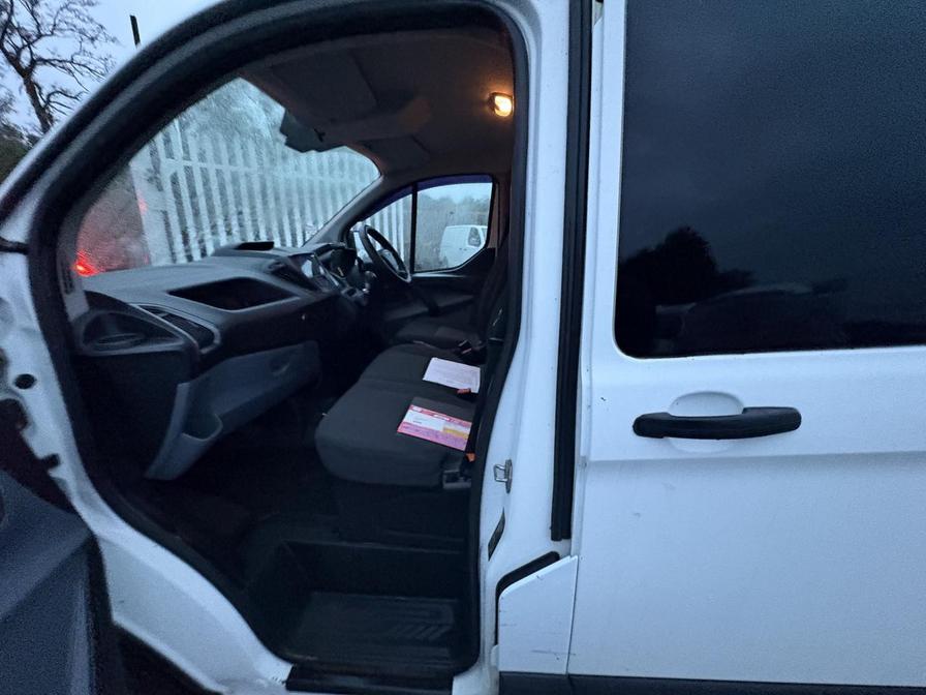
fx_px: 375
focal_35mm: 14
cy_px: 348
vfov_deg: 85.7
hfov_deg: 102.1
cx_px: 463
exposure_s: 1/55
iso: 1000
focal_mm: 2.22
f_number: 2.2
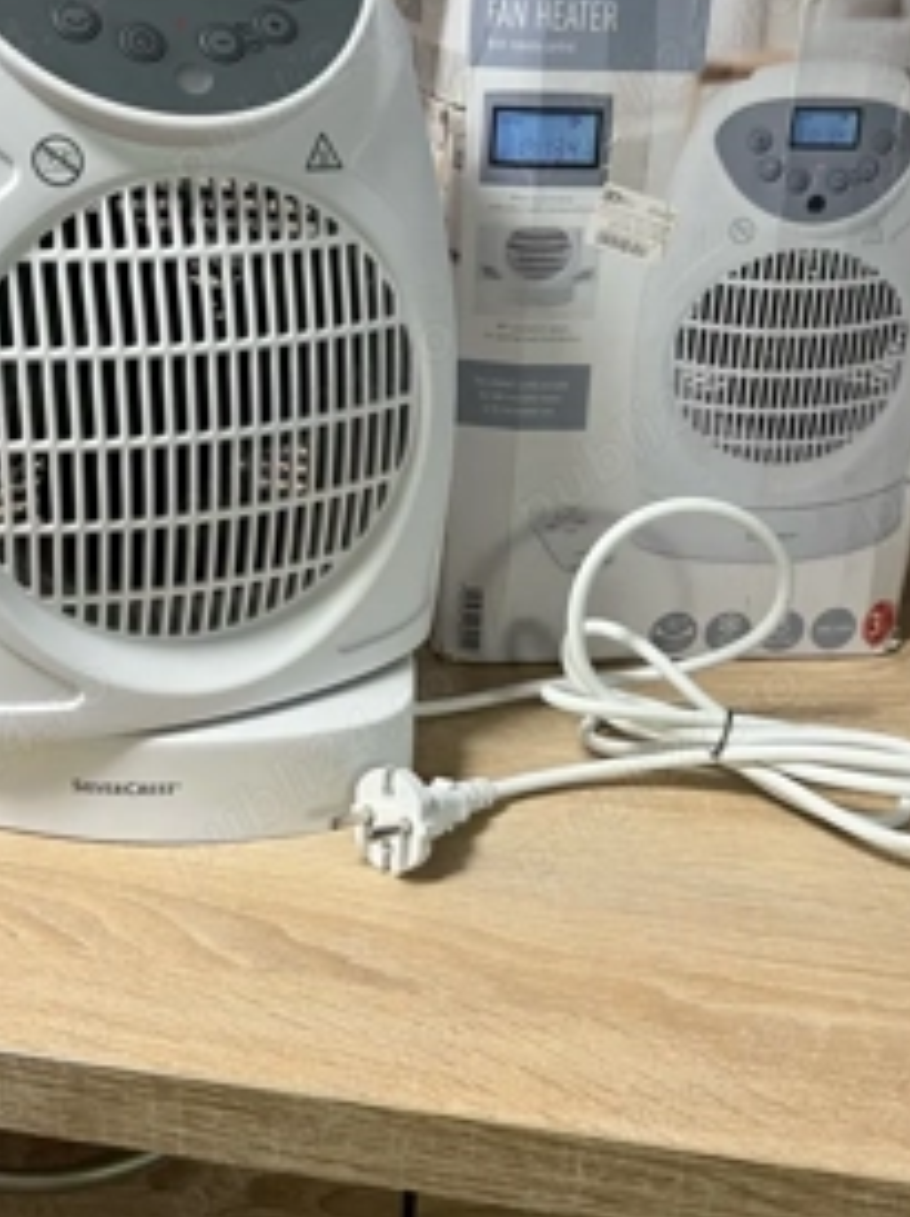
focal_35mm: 38
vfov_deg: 48.7
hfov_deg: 37.6
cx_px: 400
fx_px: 1334
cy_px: 480
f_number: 1.6
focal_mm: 5.1
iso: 125
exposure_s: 1/86
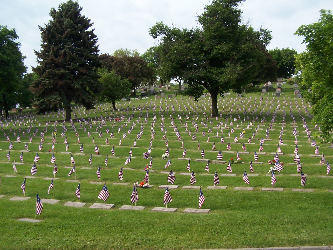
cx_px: 166
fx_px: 366
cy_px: 125
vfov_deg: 37.7
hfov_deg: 49.0
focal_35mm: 38
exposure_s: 1/640
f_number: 4
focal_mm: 6.3
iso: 80
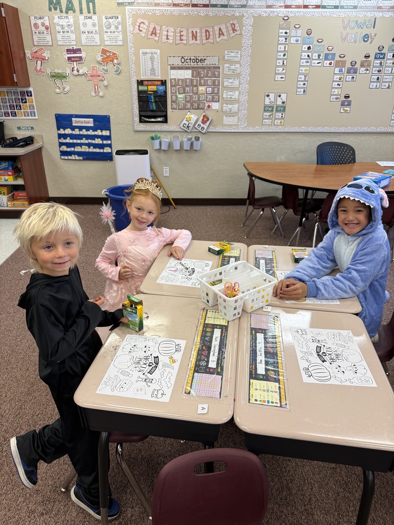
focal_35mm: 24
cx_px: 197
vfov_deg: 71.6
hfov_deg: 56.8
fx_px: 364
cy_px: 262
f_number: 1.78
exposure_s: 1/120
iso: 125
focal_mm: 6.76
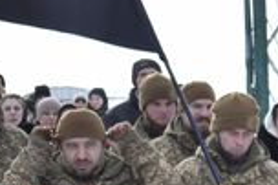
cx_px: 585
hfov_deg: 8.9
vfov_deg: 6.3
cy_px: 224
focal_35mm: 215
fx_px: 1662
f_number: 5
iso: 200
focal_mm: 29
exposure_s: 1/500
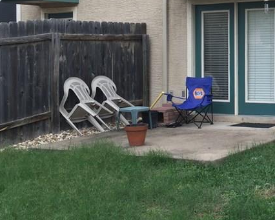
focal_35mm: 68
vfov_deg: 22.2
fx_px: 554
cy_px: 45
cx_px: 286
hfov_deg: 26.2
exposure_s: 1/291
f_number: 2.2
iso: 32
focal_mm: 4.15
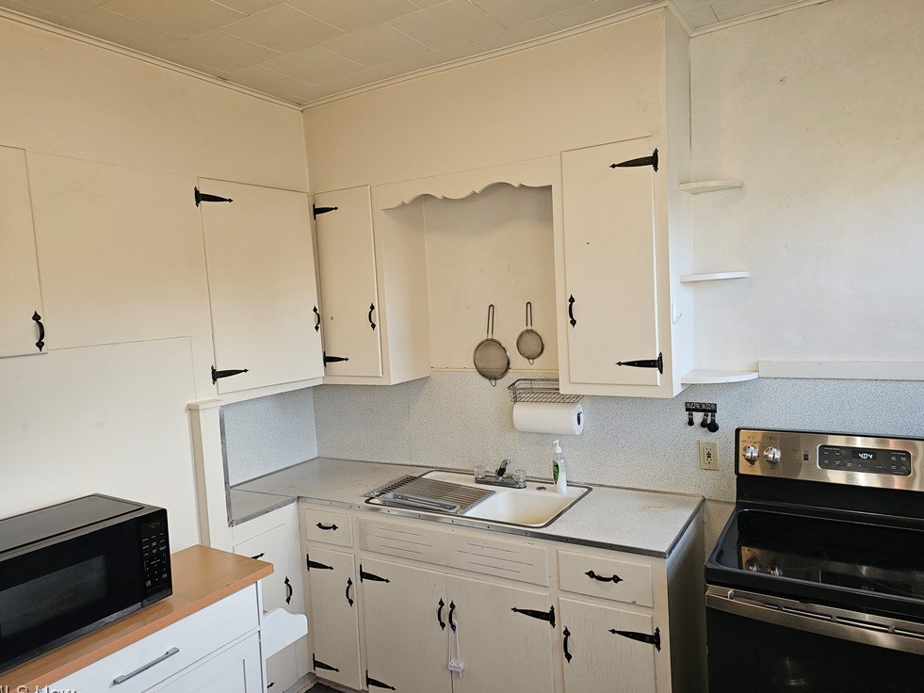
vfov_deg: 56.8
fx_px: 641
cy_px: 353
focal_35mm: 24
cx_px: 464
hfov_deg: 71.6
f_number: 1.7
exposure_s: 1/60
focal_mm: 6.3
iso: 64
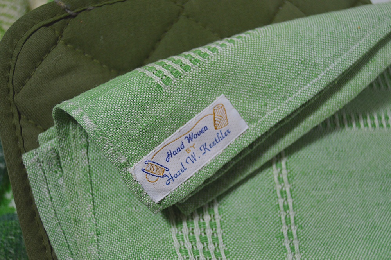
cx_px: 196
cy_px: 130
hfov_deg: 41.1
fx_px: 521
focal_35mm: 48
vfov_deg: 28.0
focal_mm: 32
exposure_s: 1/80
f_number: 4.5
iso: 400
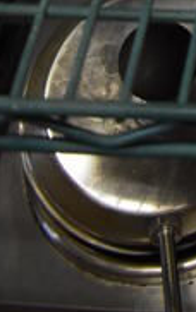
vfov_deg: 12.0
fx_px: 1178
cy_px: -453
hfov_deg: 8.6
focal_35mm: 138
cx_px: 492
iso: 2800
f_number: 3.5
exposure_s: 1/125
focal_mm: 18
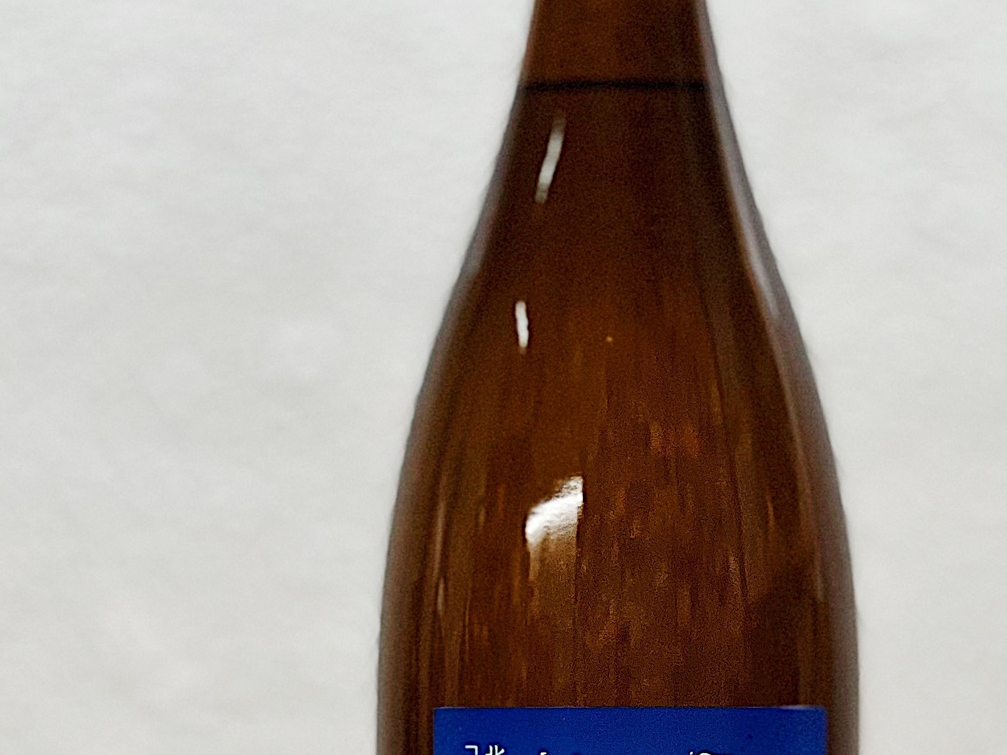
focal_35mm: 204
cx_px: 623
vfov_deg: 7.3
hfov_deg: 9.7
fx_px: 5934
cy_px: 573
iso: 125
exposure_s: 1/100
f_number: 2.8
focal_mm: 9
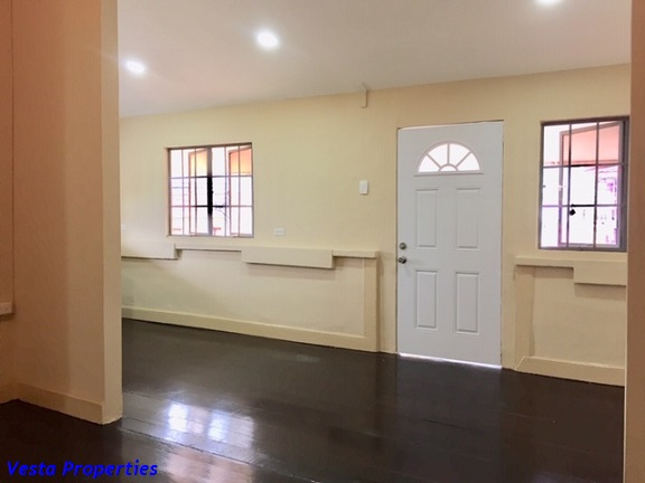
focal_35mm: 29
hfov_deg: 61.7
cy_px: 242
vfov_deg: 48.2
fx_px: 540
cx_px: 322
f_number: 2.2
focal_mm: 4.15
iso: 80
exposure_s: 1/30
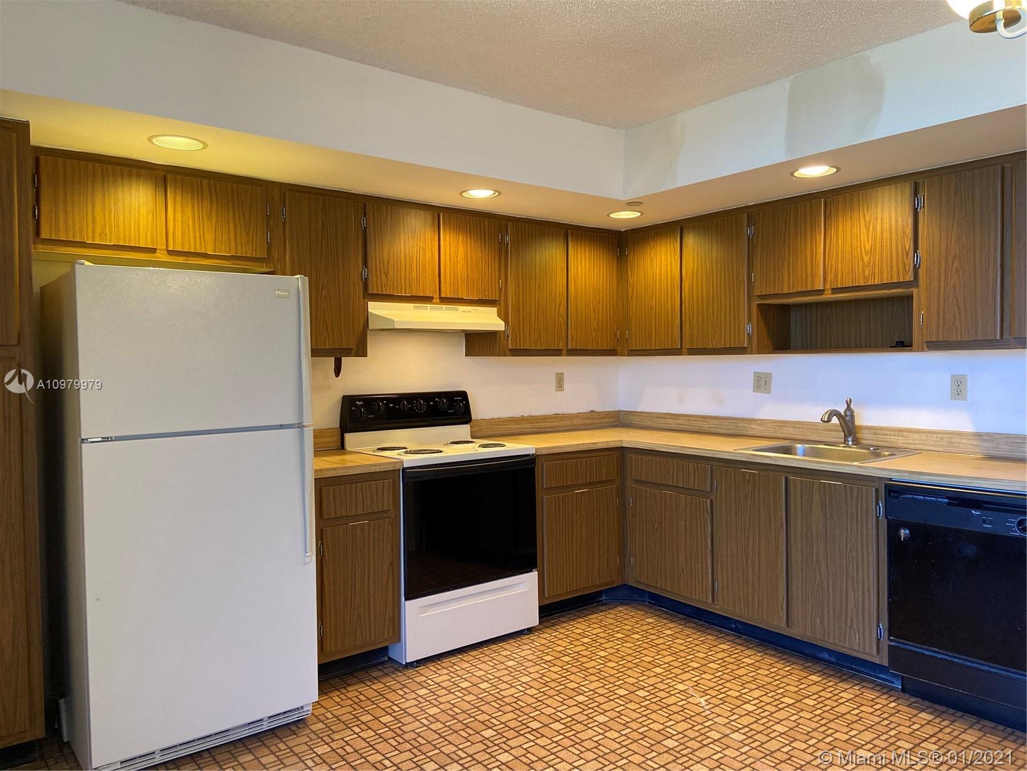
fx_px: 771
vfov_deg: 53.1
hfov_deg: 67.3
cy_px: 386
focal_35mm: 26
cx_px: 514
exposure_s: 1/60
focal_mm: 4.25
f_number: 1.8
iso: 250
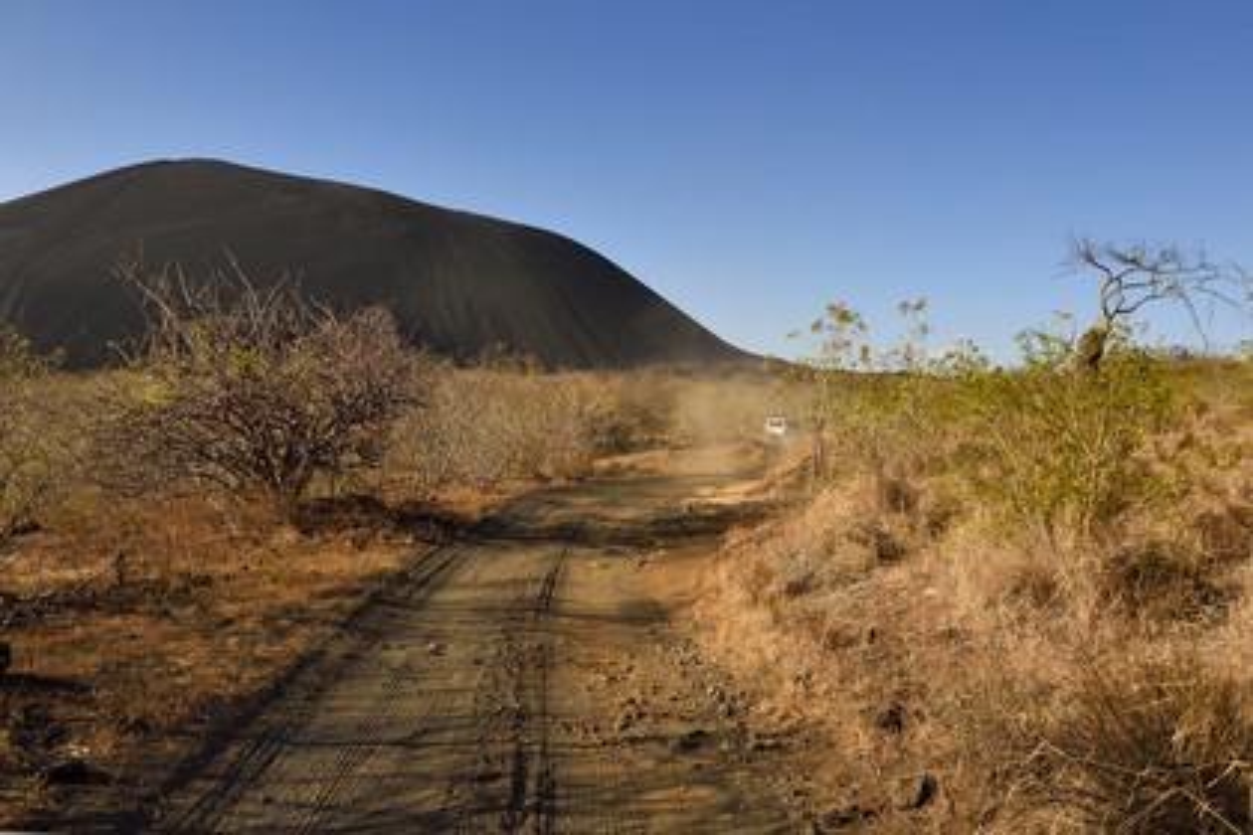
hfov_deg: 73.7
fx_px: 835
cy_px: 418
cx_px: 626
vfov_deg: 53.1
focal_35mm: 24
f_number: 7.1
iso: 200
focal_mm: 24
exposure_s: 1/1000
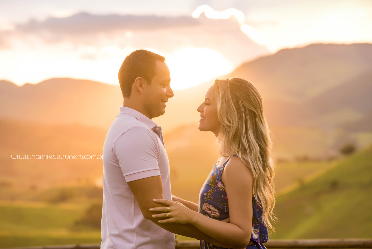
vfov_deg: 12.2
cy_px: 124
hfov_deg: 18.3
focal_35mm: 112
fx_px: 1158
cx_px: 186
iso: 100
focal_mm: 112
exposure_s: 1/320
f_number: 4.5
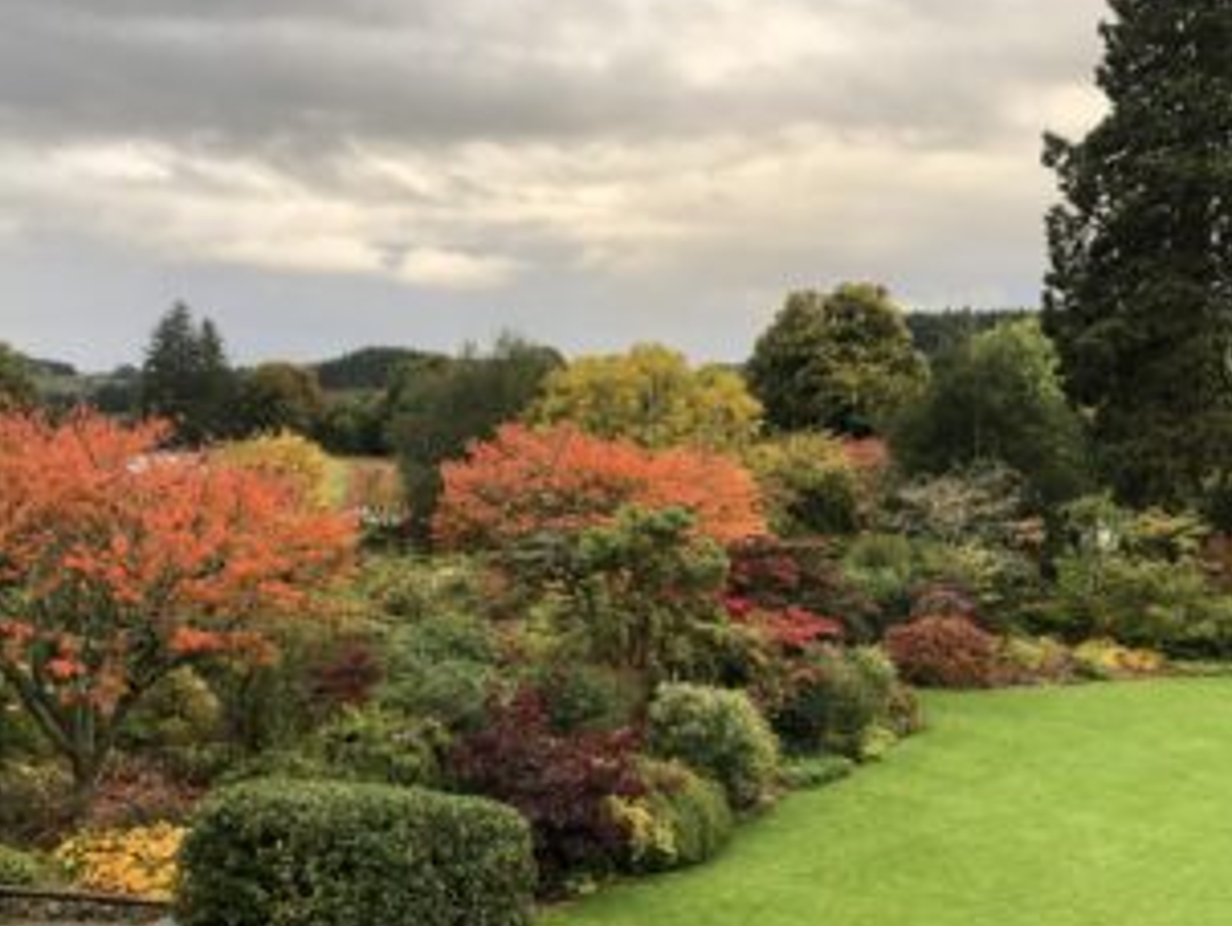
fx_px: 1496
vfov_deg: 34.0
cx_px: 659
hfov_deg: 44.7
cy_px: 640
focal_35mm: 42
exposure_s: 1/120
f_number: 1.8
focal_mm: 3.99
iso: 40
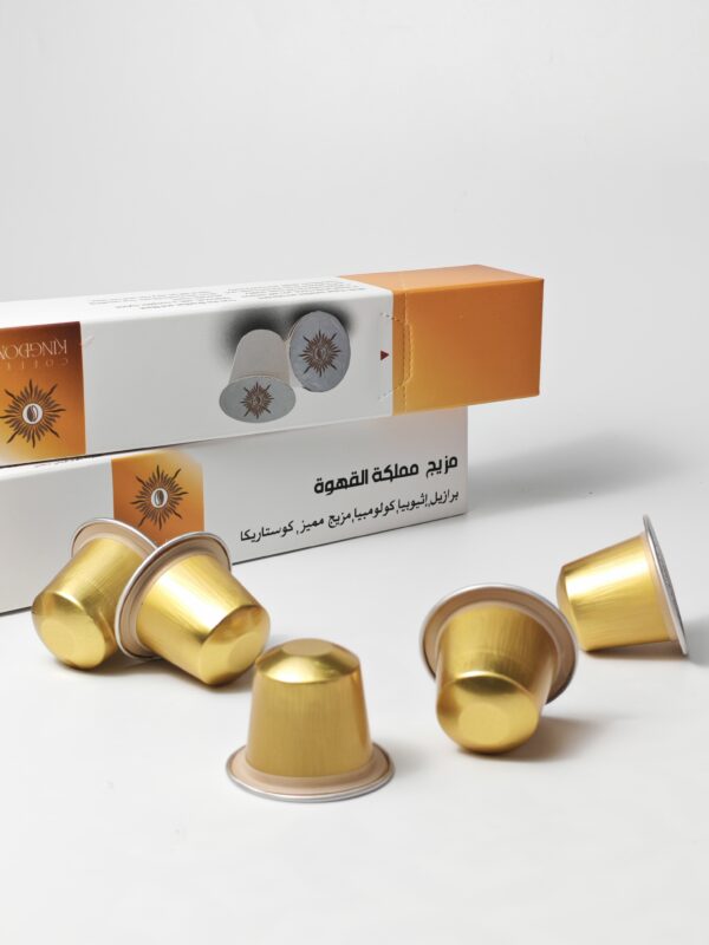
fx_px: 1857
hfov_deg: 21.6
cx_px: 354
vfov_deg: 28.6
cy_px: 472
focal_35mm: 68
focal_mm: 6.12
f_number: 1.9
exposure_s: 1/100
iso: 100
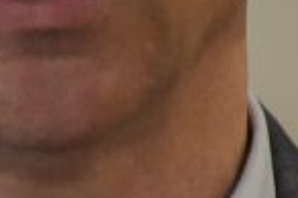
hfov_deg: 1.8
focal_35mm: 1178
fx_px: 9740
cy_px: -32
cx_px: 149
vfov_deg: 1.2
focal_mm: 112
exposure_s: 1/125
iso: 2800
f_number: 5.6
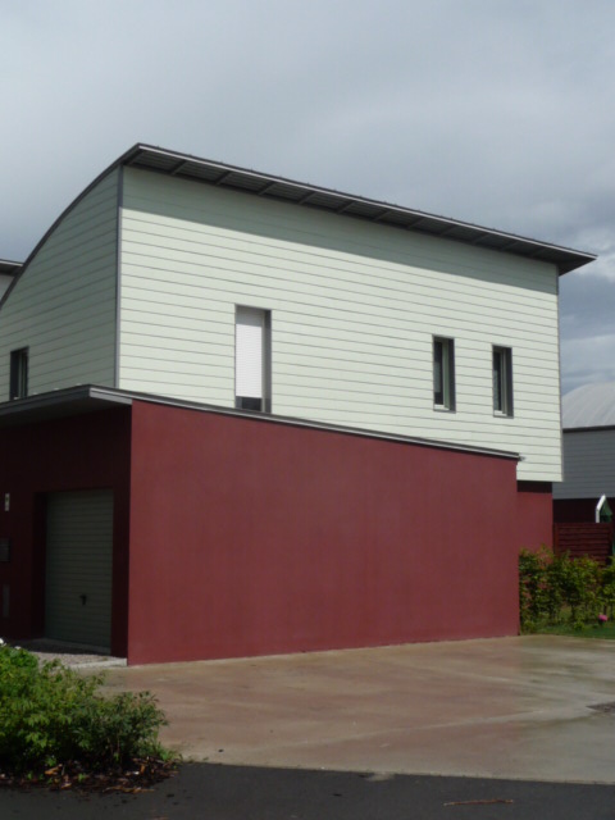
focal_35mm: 47
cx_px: 308
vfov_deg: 40.4
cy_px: 410
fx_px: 1113
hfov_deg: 30.9
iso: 100
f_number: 8
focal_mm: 4.7
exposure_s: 1/400
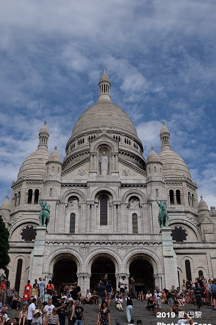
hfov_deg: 32.6
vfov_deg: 47.4
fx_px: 369
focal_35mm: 41
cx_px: 101
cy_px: 159
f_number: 9
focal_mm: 25.4
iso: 200
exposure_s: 1/500
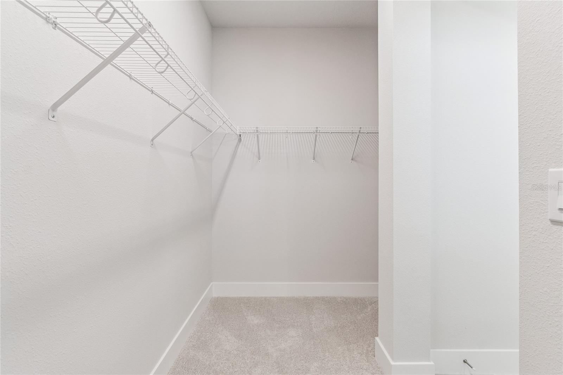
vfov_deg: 77.3
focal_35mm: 15
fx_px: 235
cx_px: 282
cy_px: 188
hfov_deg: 100.4
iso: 640
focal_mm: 10
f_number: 7.1
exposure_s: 1/80
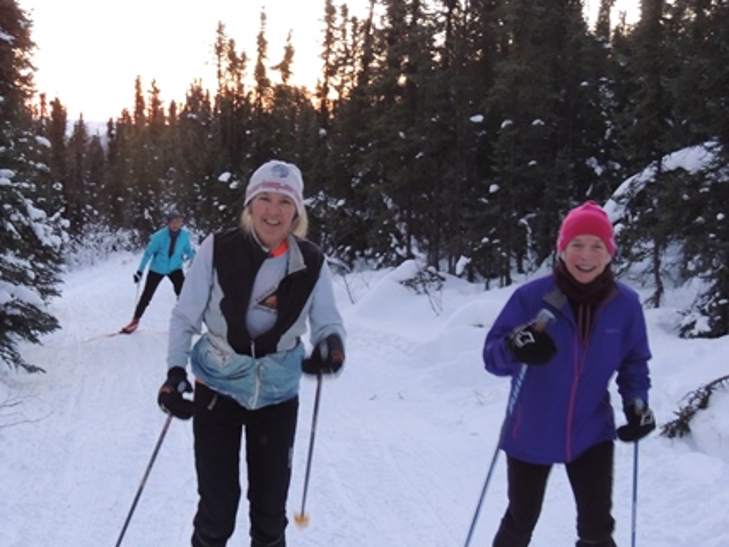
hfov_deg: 32.1
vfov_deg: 24.4
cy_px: 335
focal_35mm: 60
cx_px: 277
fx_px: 1263
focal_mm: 7.1
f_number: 3.3
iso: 400
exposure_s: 1/40
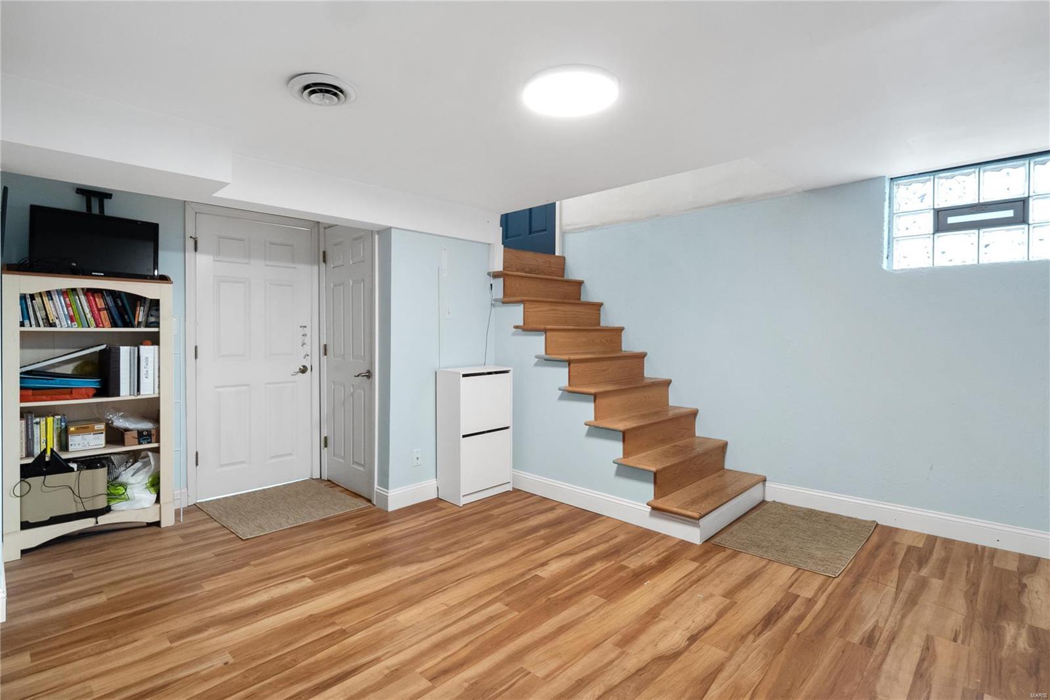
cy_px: 350
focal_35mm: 18
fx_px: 525
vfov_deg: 67.4
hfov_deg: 90.0
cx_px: 525
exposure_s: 1/1.25
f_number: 8
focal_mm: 9
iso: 400
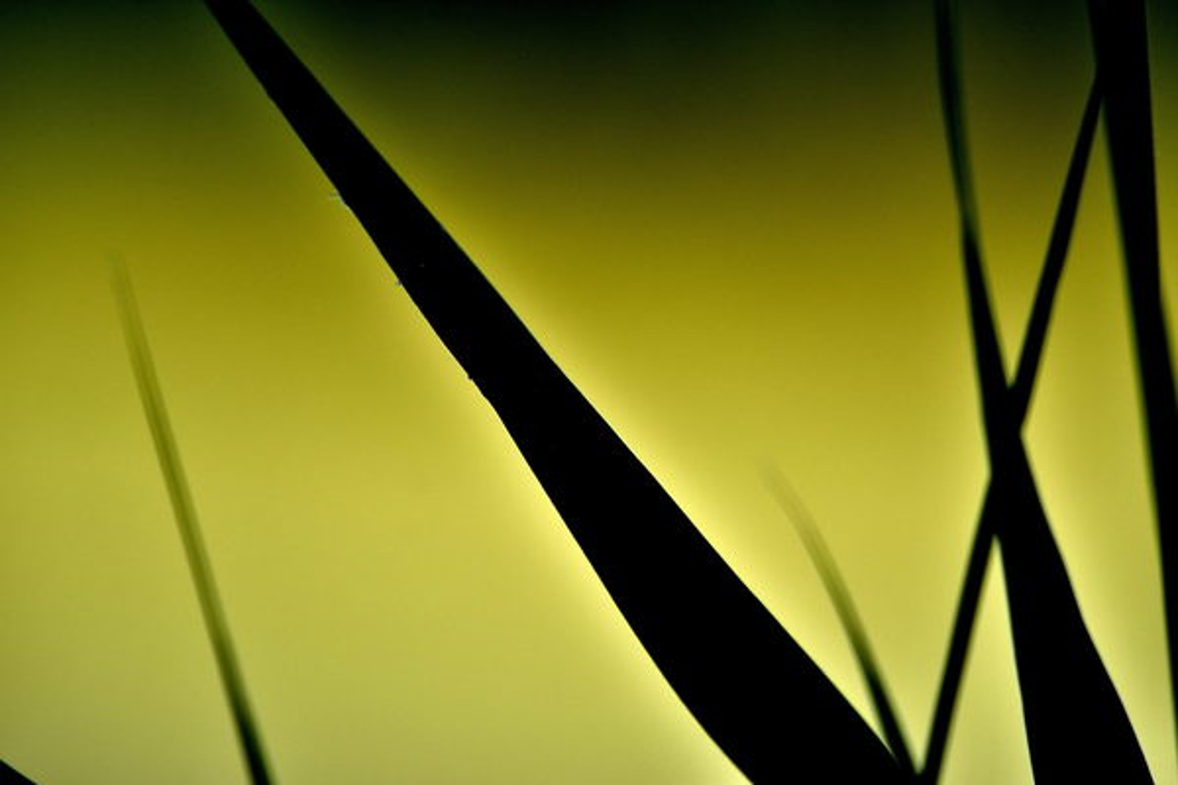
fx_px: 29448
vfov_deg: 1.5
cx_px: 589
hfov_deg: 2.3
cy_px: 392
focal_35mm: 900
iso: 125
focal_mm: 600
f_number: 5.6
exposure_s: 1/400
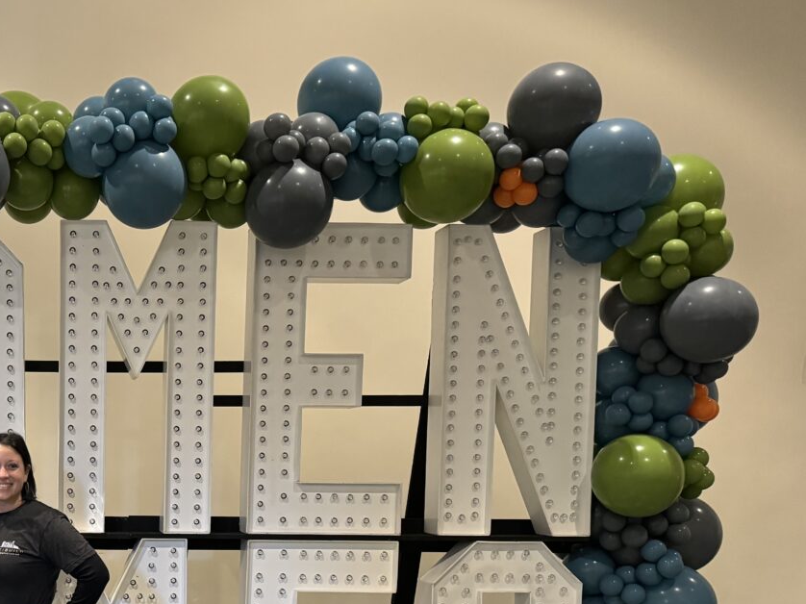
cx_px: 68
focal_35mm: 44
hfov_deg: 39.6
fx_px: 1024
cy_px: 522
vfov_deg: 31.6
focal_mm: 6.76
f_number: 1.78
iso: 640
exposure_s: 1/40
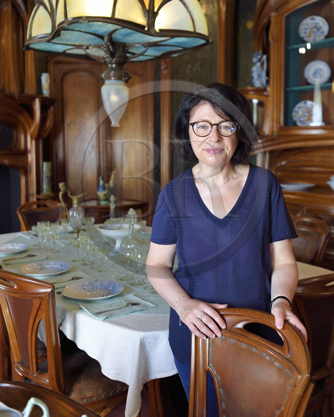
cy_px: 179
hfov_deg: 38.2
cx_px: 169
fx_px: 482
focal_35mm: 39
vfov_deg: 46.7
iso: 800
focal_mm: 34
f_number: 3.5
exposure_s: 1/30
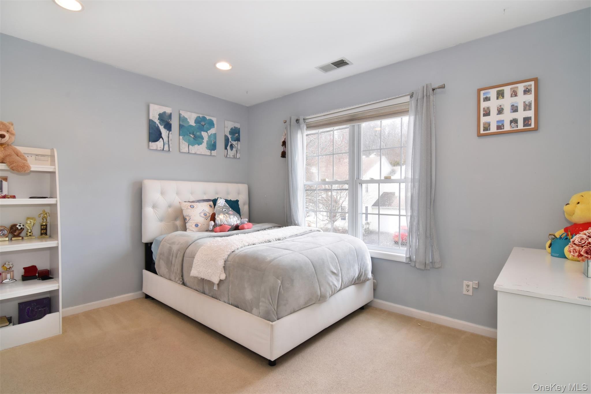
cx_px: 296
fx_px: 271
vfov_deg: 72.0
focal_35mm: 16
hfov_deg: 95.0
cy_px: 197
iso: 640
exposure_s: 1/50
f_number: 11
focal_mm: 11
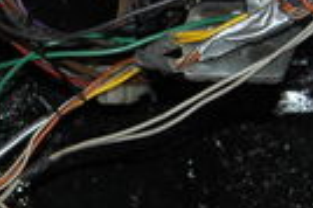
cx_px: 14
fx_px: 1120
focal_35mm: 129
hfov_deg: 15.7
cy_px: 75
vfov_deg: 10.6
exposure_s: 1/60
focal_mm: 18
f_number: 3.5
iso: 400
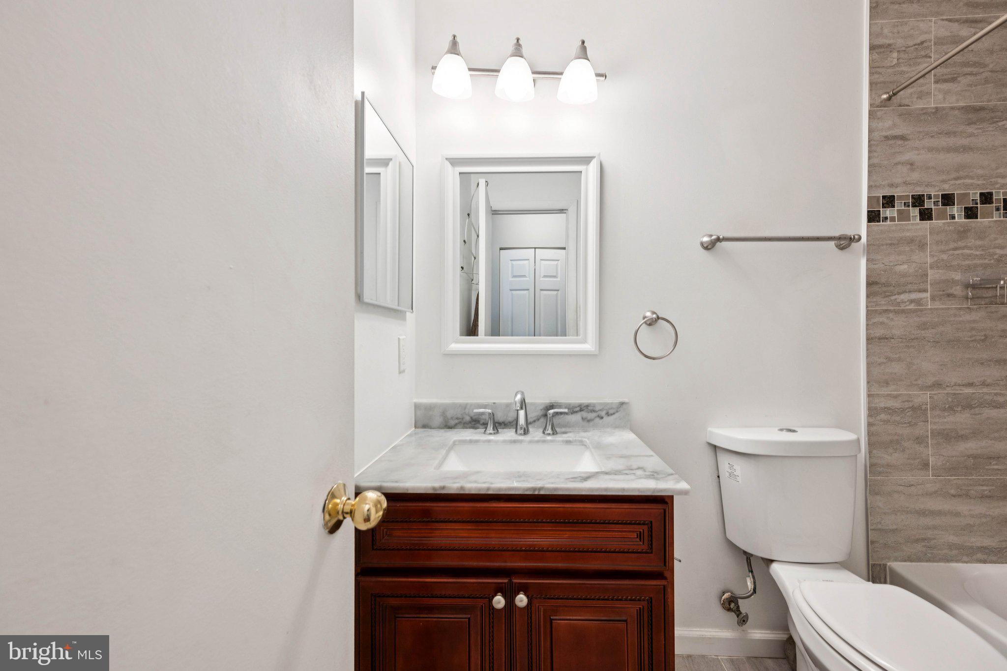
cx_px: 504
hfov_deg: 104.3
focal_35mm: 14
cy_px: 336
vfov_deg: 81.2
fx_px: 392
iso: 400
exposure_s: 1/25
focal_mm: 14
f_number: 7.1
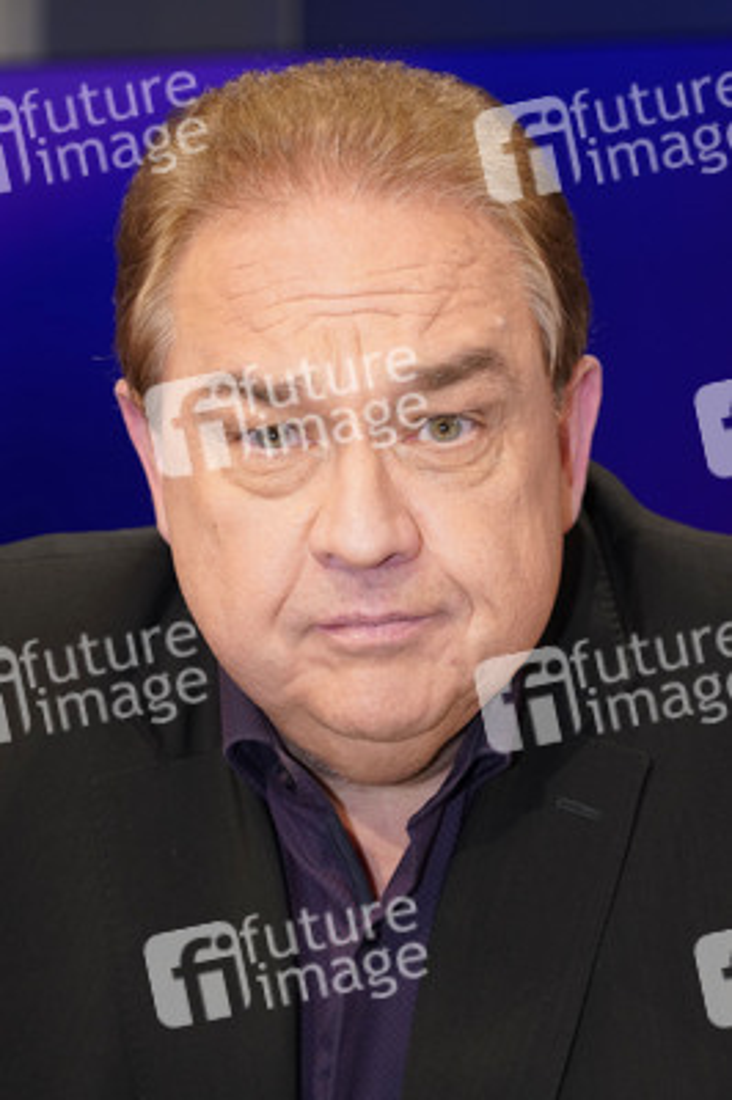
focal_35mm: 99
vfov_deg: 20.6
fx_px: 3025
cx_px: 366
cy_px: 550
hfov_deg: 13.8
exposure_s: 1/125
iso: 2000
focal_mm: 99
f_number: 5.6
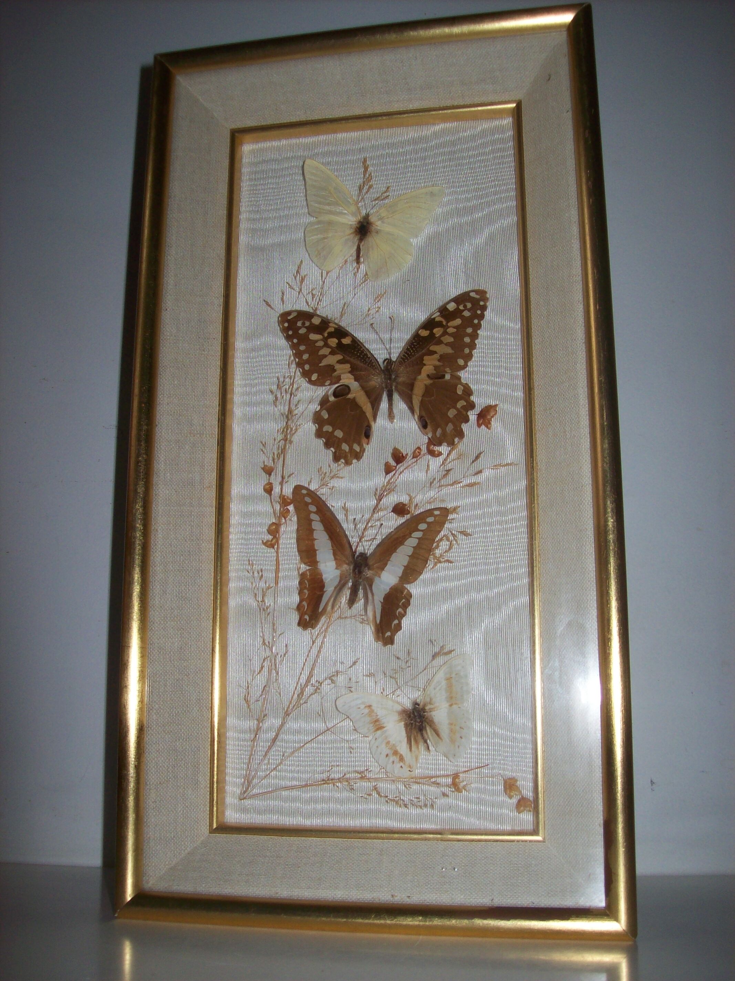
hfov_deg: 39.6
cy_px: 490
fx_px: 1020
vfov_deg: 51.4
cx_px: 368
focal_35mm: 36
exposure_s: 1/64
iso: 80
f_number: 2.7
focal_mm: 6
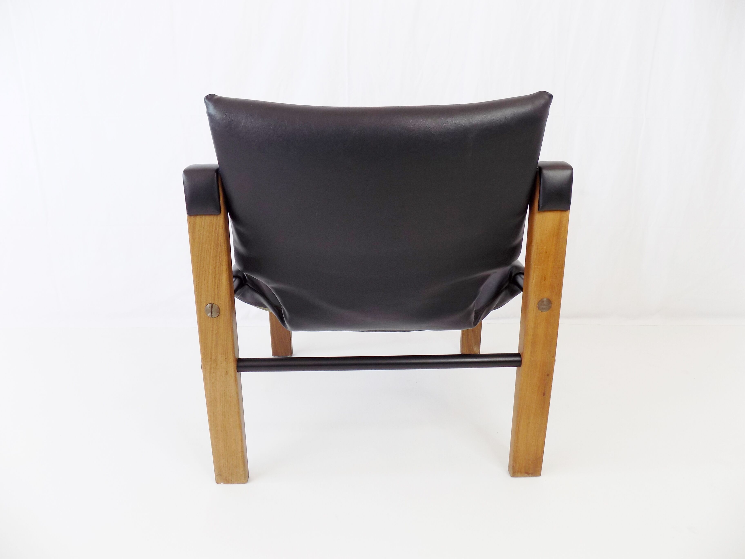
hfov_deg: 73.9
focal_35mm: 23
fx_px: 495
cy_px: 280
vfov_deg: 58.9
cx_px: 372
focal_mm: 4
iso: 80
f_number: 3.1
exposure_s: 1/40
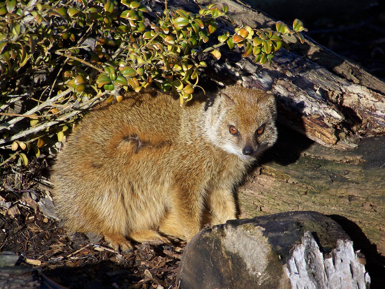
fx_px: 4805
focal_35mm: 432
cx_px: 192
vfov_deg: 3.4
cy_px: 144
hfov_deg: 4.6
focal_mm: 70.2
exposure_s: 1/250
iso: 64
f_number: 4.8
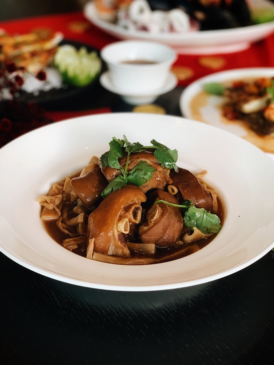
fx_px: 549
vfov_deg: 36.8
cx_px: 137
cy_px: 182
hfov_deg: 28.0
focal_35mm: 52
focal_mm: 6
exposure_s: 1/60
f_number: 2.4
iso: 100
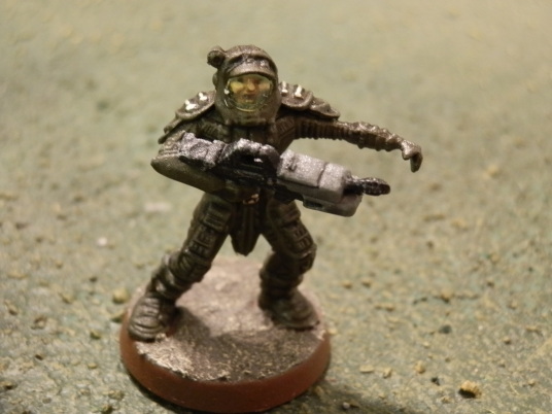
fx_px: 973
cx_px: 276
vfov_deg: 24.0
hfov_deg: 31.7
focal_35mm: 61
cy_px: 207
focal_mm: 10.99
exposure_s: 1/8
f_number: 3.7
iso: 400
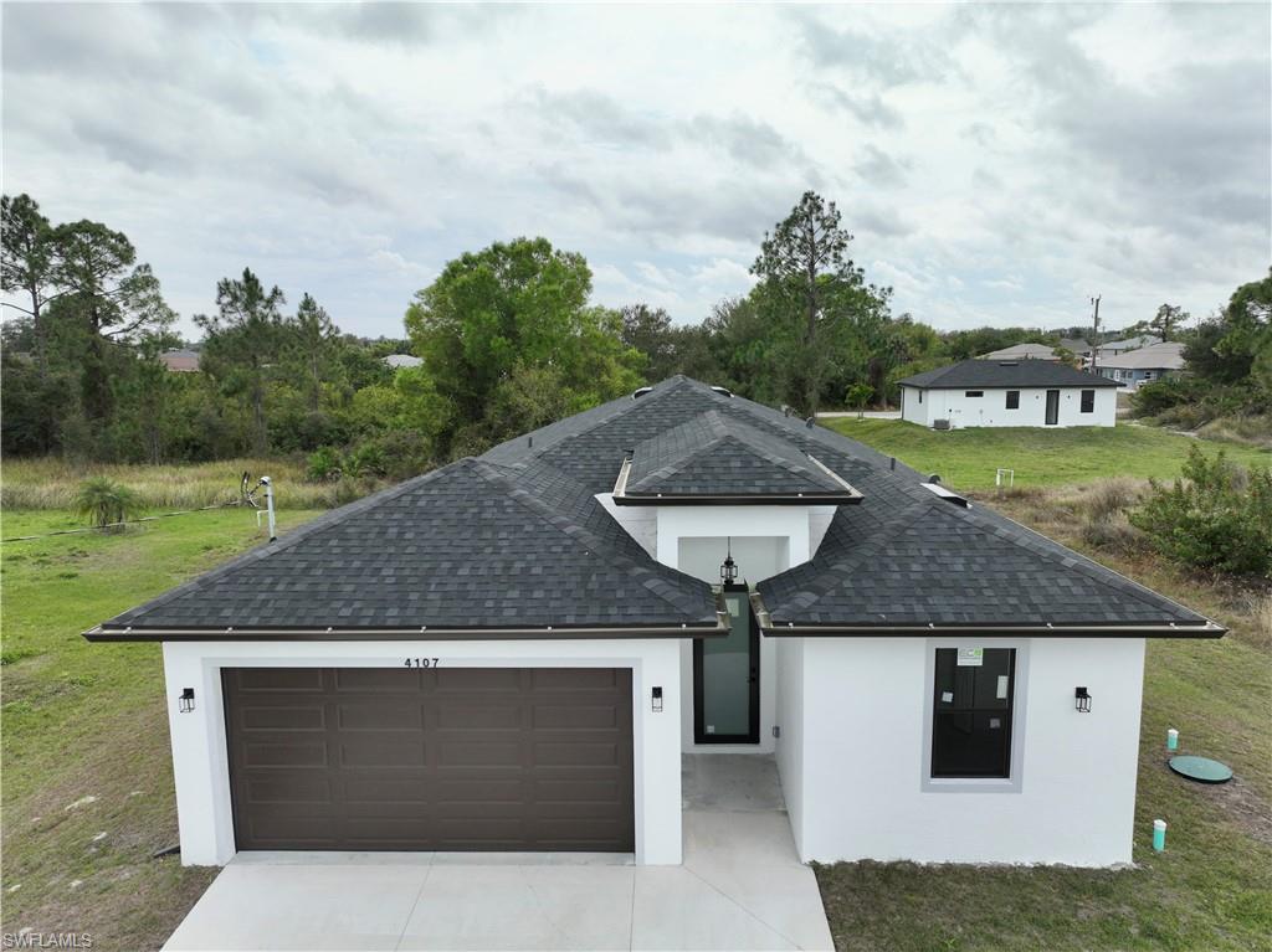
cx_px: 636
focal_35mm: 24
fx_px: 881
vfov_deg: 56.8
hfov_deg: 71.6
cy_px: 476
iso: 200
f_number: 2.8
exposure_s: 1/3200
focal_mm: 12.29
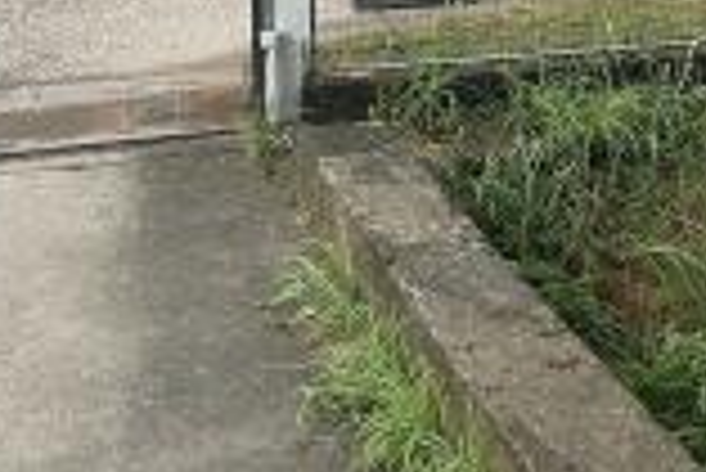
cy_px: -175
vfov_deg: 18.2
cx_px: 477
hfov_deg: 29.0
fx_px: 1354
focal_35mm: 69
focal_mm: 5.7
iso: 50
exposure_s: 1/3968
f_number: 1.5
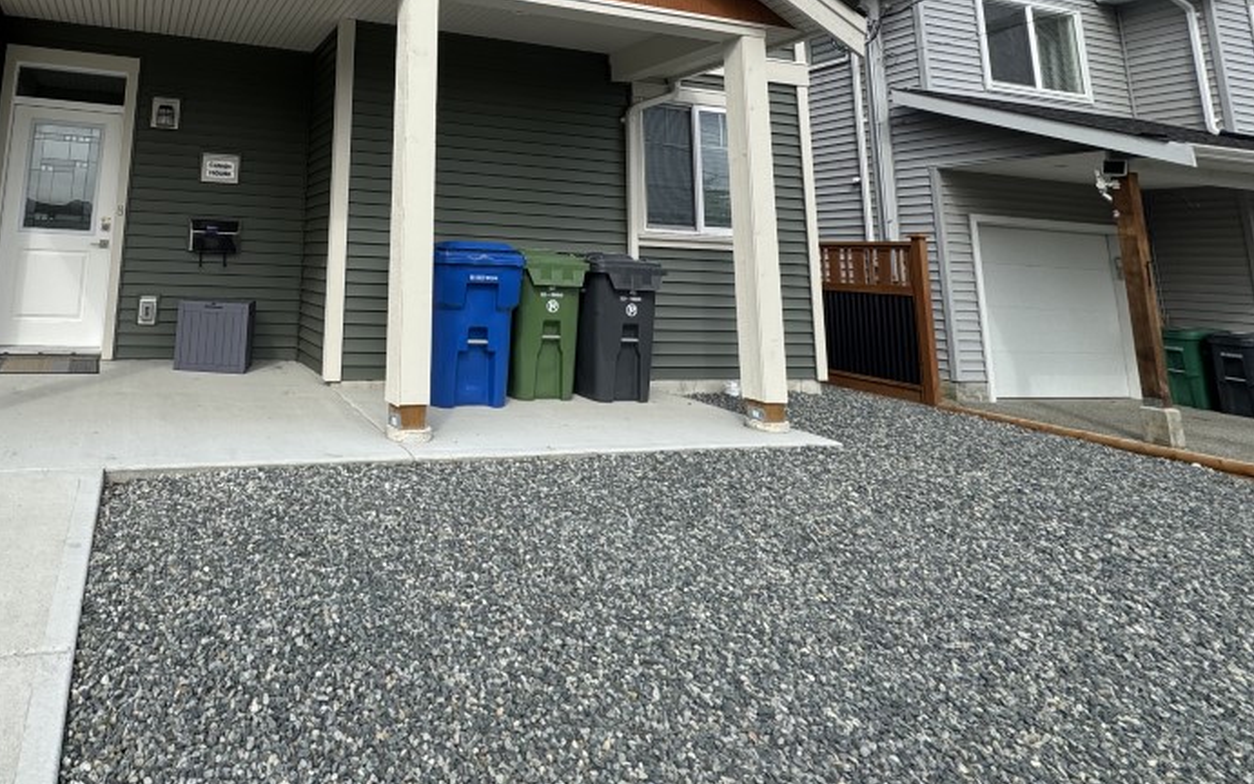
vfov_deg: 50.8
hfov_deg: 75.0
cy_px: 129
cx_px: 343
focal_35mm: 22
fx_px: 752
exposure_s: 1/1370
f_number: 2.2
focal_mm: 2.22
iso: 50
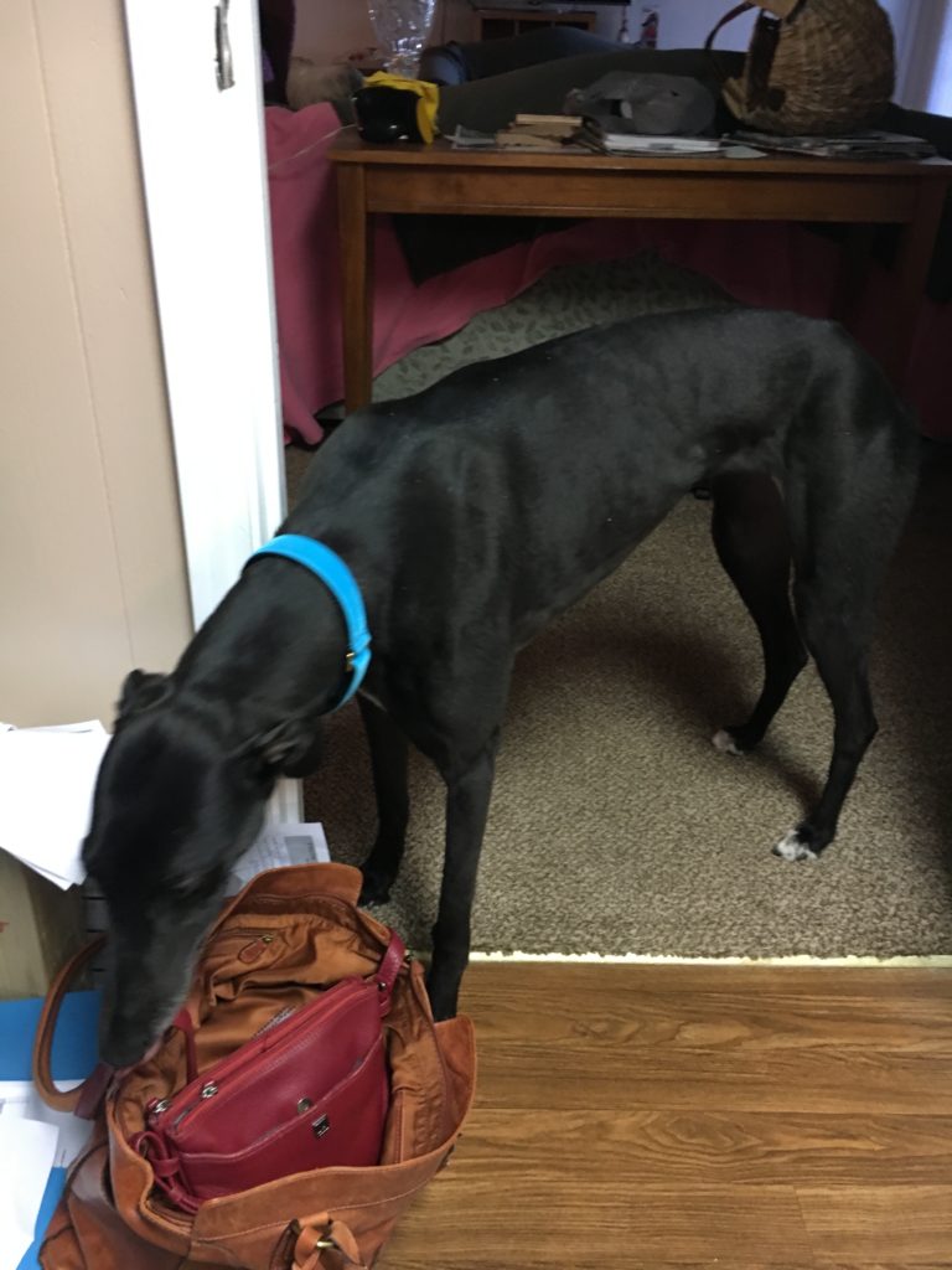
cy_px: 635
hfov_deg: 48.2
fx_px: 1063
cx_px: 476
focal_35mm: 29
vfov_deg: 61.7
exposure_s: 1/17
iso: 200
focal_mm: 4.15
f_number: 2.2
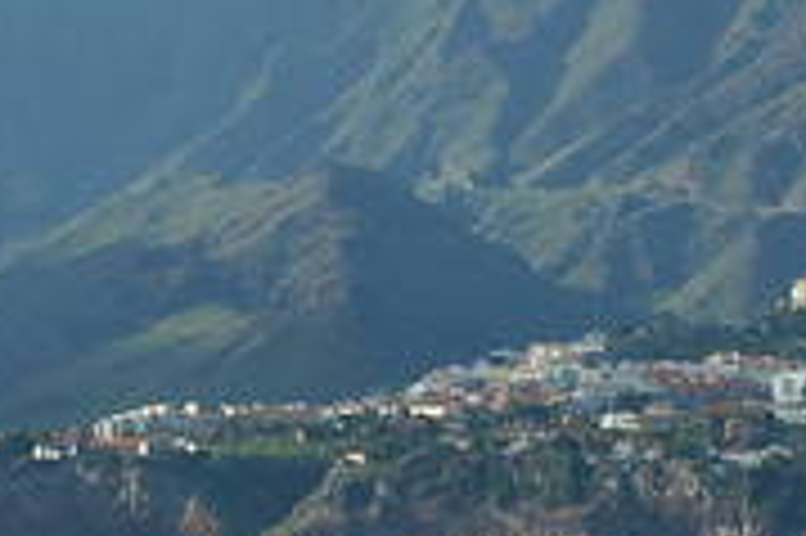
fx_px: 9439
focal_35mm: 422
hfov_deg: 4.9
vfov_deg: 3.3
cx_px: 41
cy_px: 205
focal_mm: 70
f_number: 10
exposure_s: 1/250
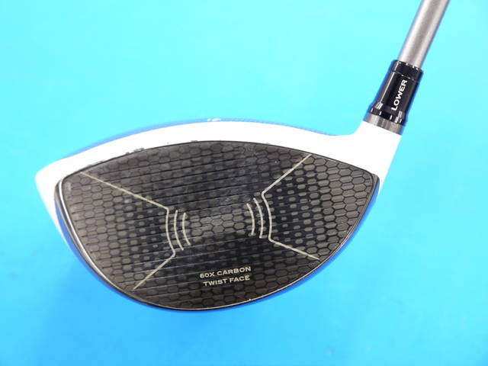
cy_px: 183
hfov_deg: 41.2
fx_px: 648
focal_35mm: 46
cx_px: 244
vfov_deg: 31.5
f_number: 4.4
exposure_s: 1/60
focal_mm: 23
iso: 800
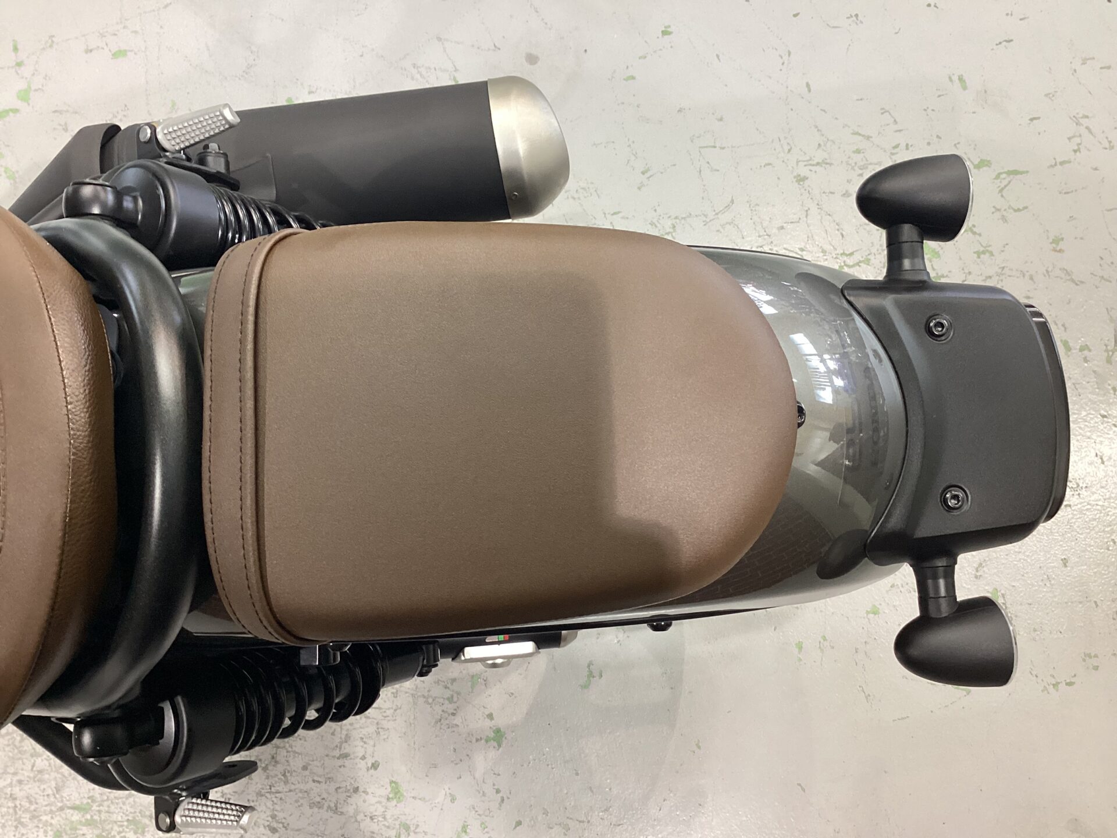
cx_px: 558
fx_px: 1000
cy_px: 419
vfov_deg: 45.4
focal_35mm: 31
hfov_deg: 58.4
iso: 200
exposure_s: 1/60
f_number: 2.4
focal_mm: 3.3
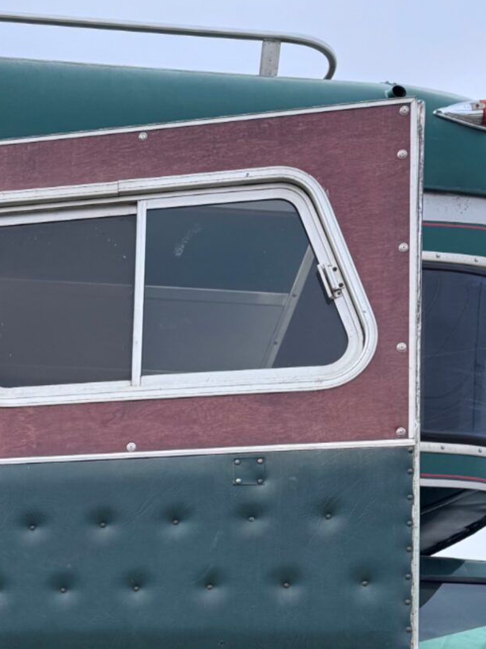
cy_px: 757
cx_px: -195
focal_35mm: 75
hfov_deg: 18.0
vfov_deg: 23.9
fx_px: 1404
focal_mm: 6.76
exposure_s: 1/1678
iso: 80
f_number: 1.78
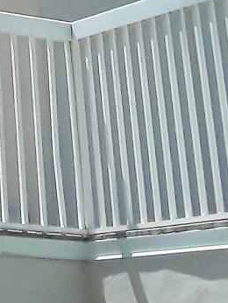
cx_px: -253
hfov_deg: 8.9
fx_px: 1368
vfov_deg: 10.4
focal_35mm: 156
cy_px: -490
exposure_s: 1/1751
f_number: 1.9
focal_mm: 2.91
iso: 40
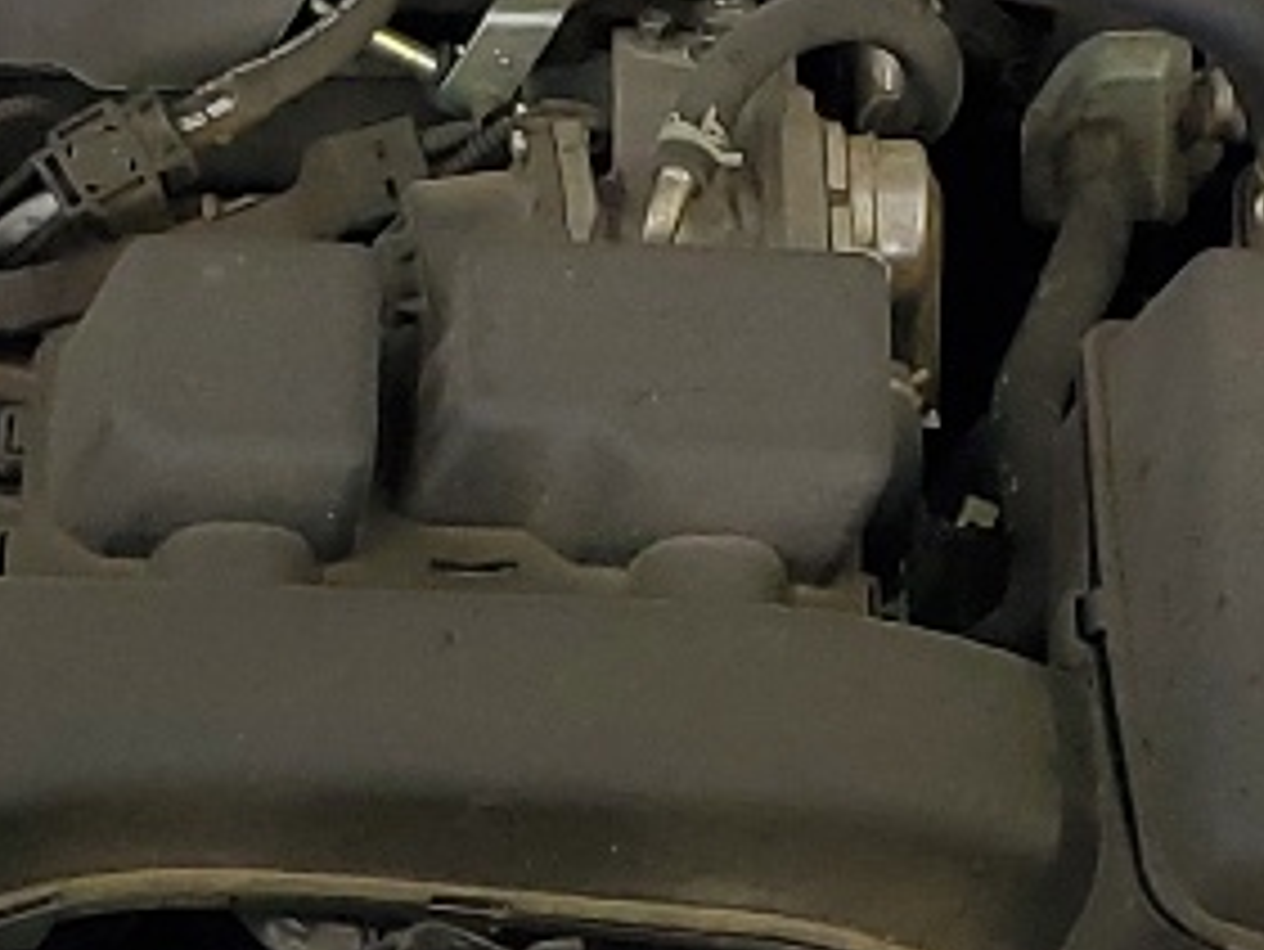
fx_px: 5407
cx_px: 490
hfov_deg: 13.3
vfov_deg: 10.0
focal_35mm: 148
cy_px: 554
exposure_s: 1/120
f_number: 1.5
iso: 72
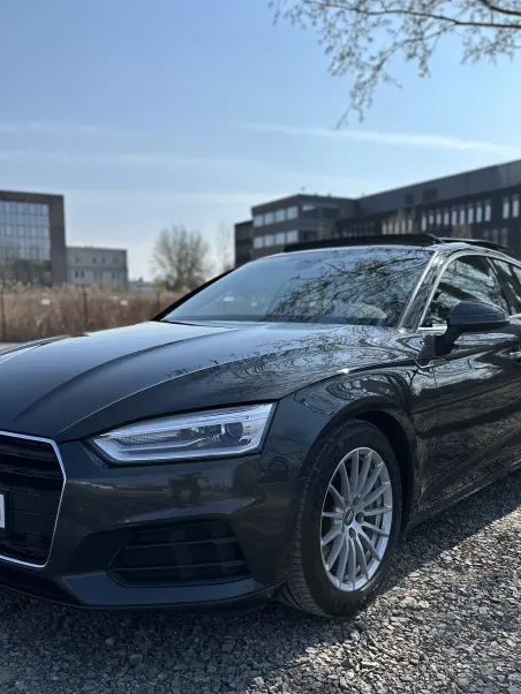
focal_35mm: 34
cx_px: 265
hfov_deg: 41.8
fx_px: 682
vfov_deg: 53.9
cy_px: 376
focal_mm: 6.86
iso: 80
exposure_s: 1/7042
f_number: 1.78
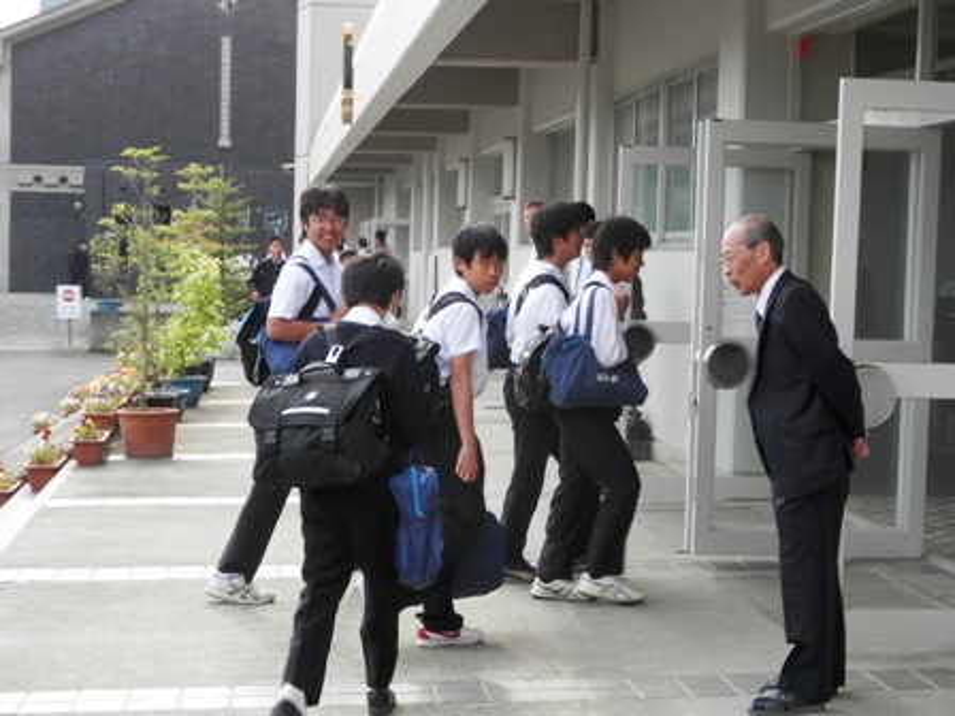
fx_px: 1821
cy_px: 358
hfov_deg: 29.4
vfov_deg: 22.3
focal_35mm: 66
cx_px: 478
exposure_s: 1/125
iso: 80
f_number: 4.4
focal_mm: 11.9
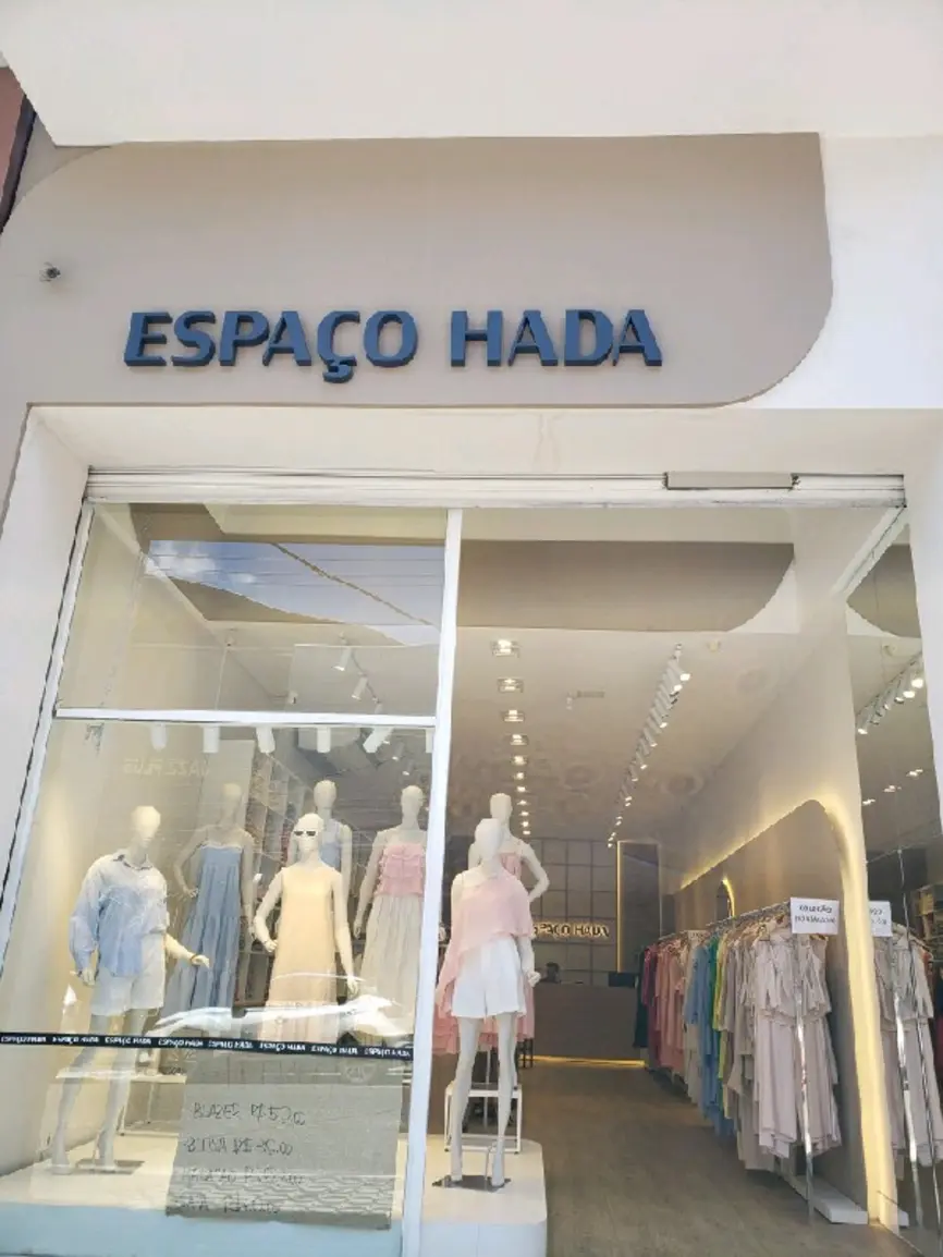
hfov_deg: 53.1
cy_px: 628
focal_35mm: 26
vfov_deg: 67.3
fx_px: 944
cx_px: 472
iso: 50
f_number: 2.4
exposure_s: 1/333
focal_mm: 4.3
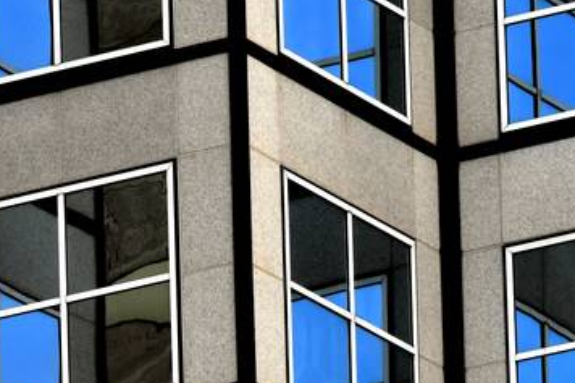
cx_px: -476
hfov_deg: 2.3
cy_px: 802
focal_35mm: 899
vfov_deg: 1.5
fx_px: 14352
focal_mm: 200
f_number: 16
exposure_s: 1/125
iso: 400
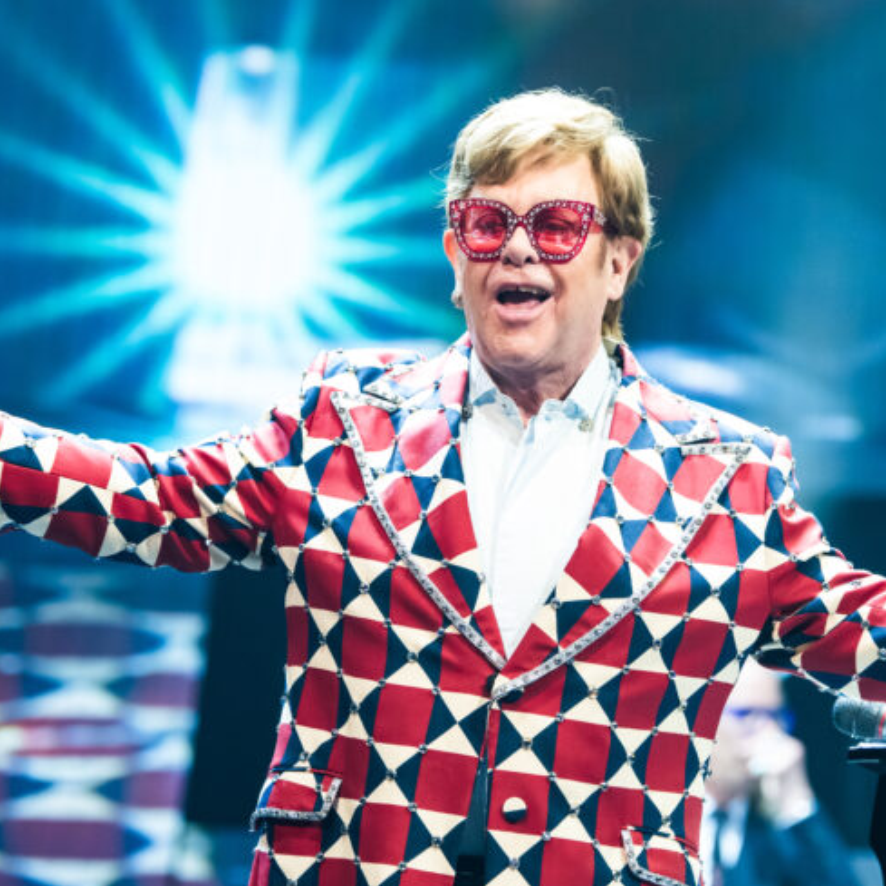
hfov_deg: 6.8
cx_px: 531
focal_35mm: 258
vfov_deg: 6.8
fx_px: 7471
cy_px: 532
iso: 2000
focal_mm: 145
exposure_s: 1/500
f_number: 3.5
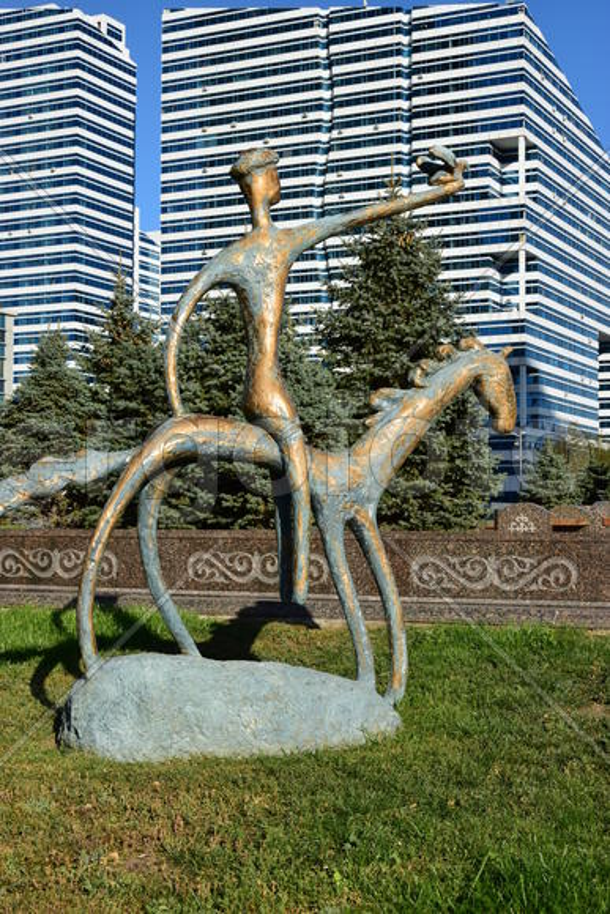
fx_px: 1333
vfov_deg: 37.8
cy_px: 457
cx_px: 305
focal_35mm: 52
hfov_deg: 25.8
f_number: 9
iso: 100
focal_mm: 35
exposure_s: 1/250
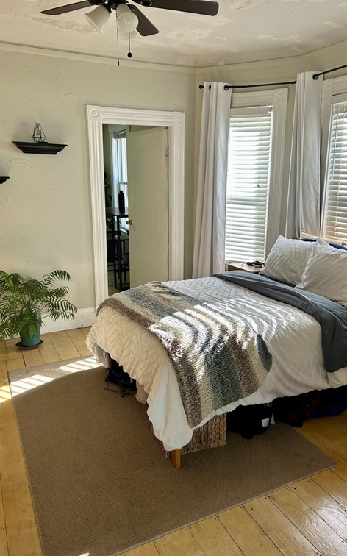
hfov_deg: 44.3
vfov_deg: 66.5
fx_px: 424
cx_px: 206
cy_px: 279
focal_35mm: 28
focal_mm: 5.7
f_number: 1.5
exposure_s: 1/121
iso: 50
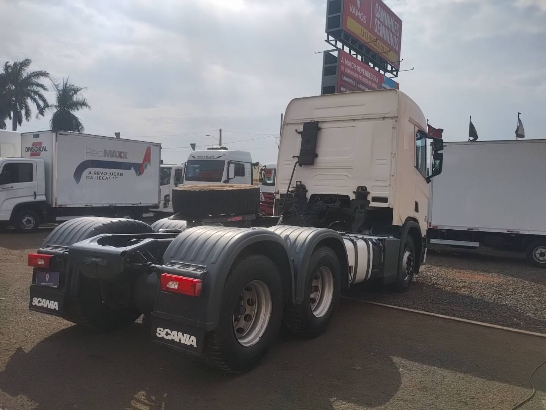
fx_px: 442
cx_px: 273
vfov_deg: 49.7
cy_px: 205
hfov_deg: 63.4
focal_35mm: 28
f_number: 1.8
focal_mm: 4.27
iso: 100
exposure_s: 1/1745
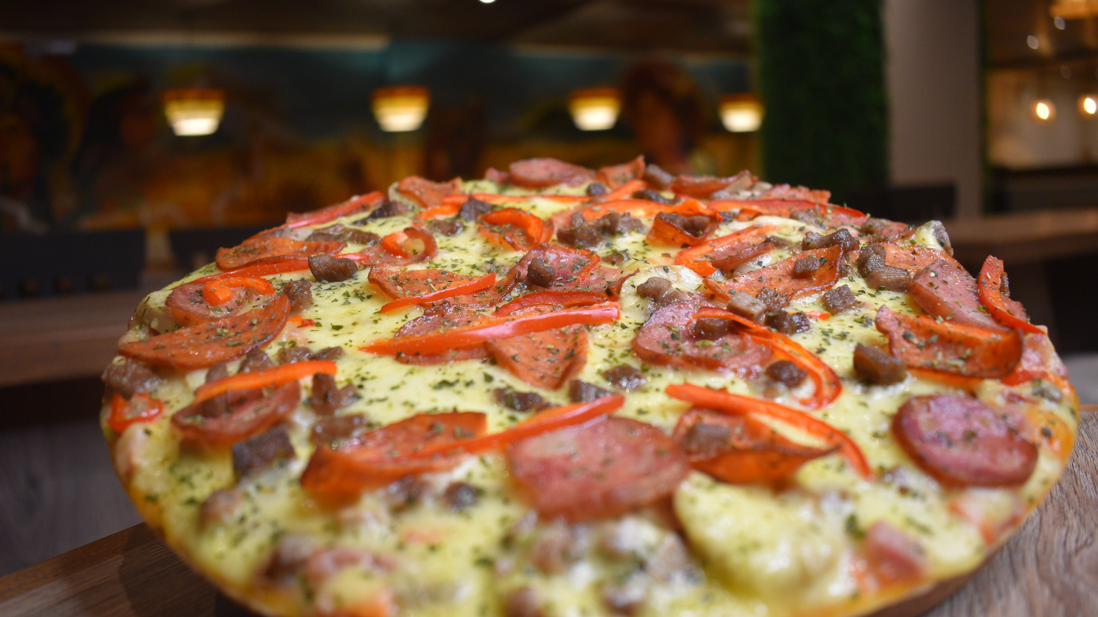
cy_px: 338
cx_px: 553
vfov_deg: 36.6
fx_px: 932
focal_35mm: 32
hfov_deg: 61.0
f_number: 3.5
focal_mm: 20
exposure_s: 1/125
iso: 900
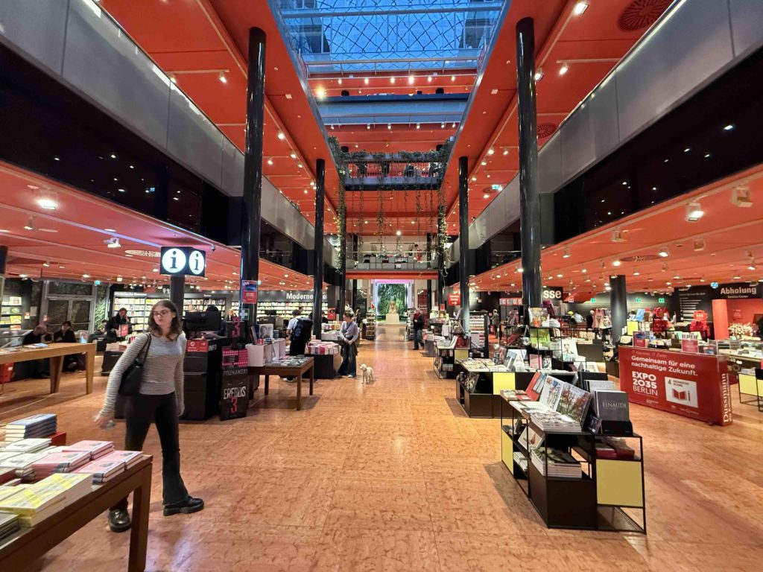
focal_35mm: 14
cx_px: 382
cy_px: 286
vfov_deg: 85.7
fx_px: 309
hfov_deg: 102.1
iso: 640
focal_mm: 2.22
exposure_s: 1/50
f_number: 2.2
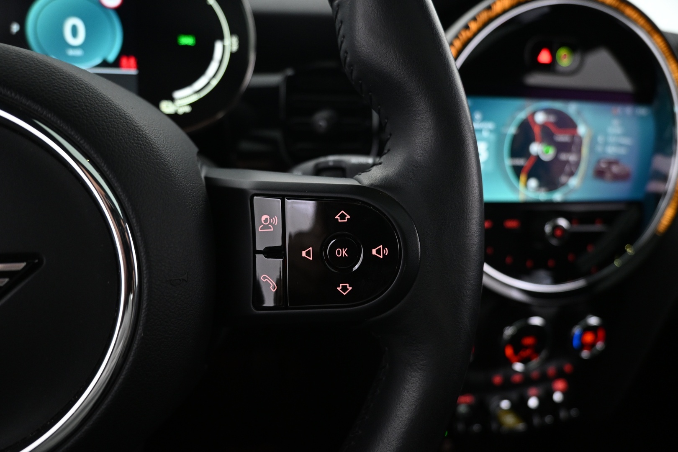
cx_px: 339
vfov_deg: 53.1
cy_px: 226
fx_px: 452
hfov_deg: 73.7
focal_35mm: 24
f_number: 3.5
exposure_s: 1/25
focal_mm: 16
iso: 1250
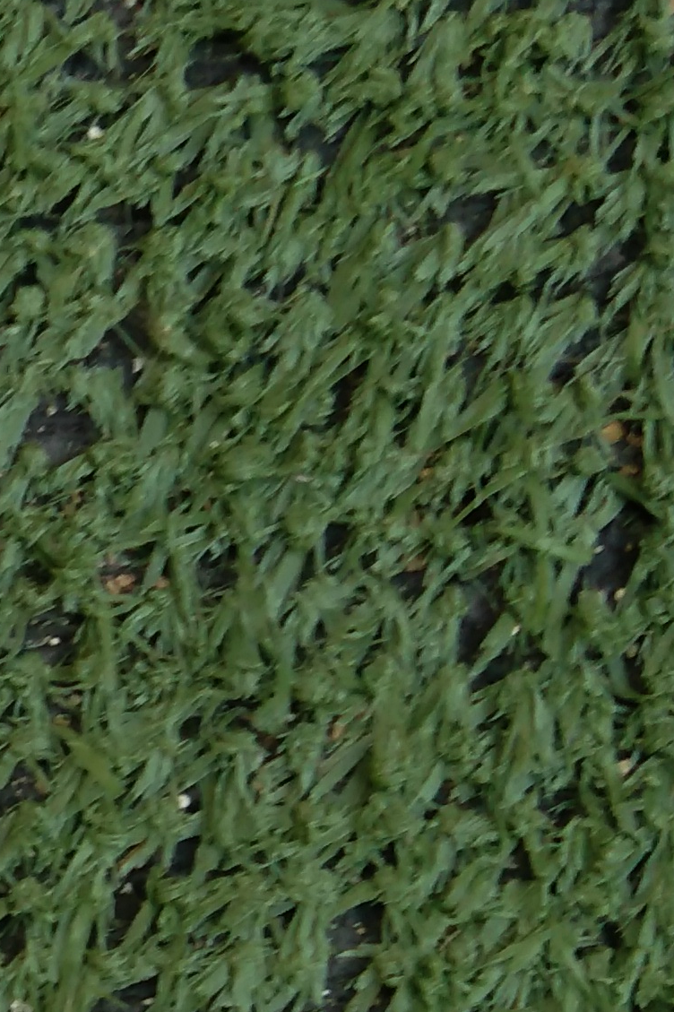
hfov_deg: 10.9
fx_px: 3231
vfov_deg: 17.6
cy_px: 824
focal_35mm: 115
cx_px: -678
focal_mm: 3.65
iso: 128
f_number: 2.2
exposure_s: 1/100
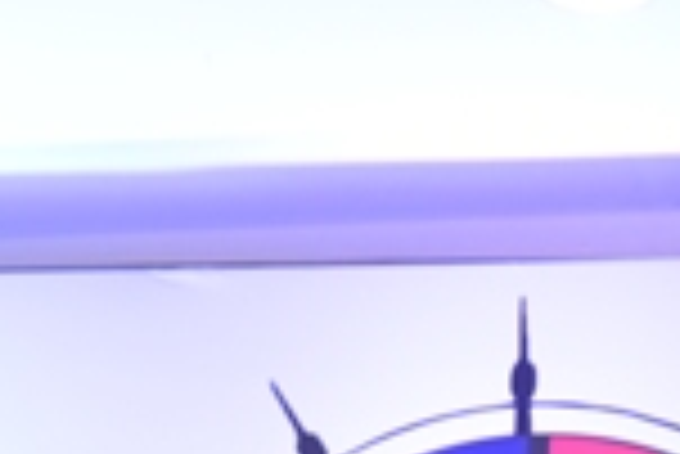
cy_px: 865
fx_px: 4159
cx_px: 919
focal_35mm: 220
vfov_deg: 6.1
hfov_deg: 9.2
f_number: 4
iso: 2000
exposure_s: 1/125
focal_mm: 52
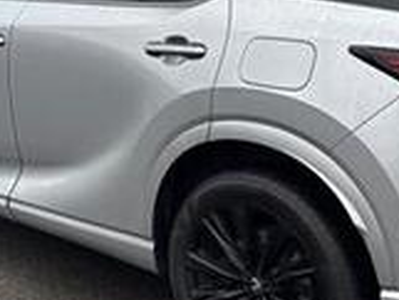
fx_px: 865
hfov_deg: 26.0
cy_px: 131
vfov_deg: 19.7
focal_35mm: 75
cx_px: 208
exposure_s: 1/685
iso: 80
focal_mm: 6.76
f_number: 1.78
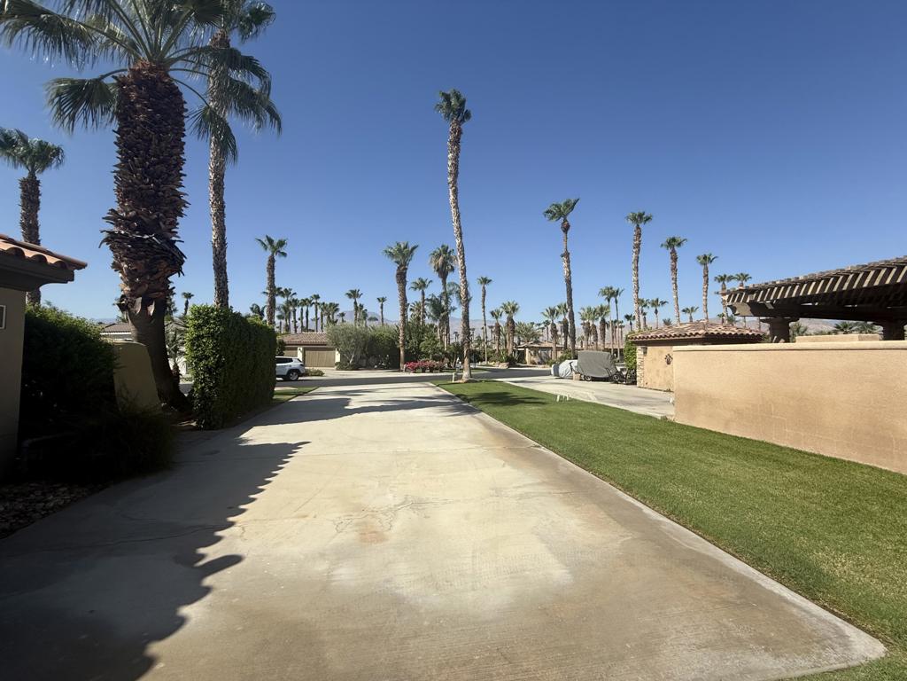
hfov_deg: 102.1
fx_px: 367
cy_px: 340
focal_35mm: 14
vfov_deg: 85.7
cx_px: 454
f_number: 2.2
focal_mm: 2.22
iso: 50
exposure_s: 1/3125
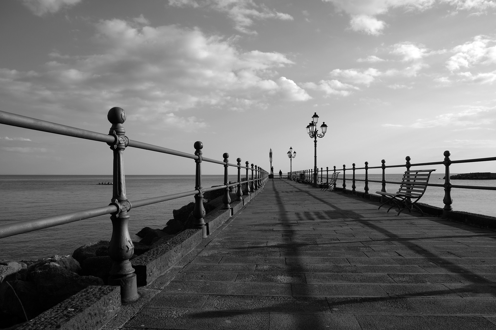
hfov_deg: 67.4
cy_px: 165
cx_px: 248
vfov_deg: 47.9
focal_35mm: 27
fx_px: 372
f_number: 6.4
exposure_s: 1/400
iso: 100
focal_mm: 18
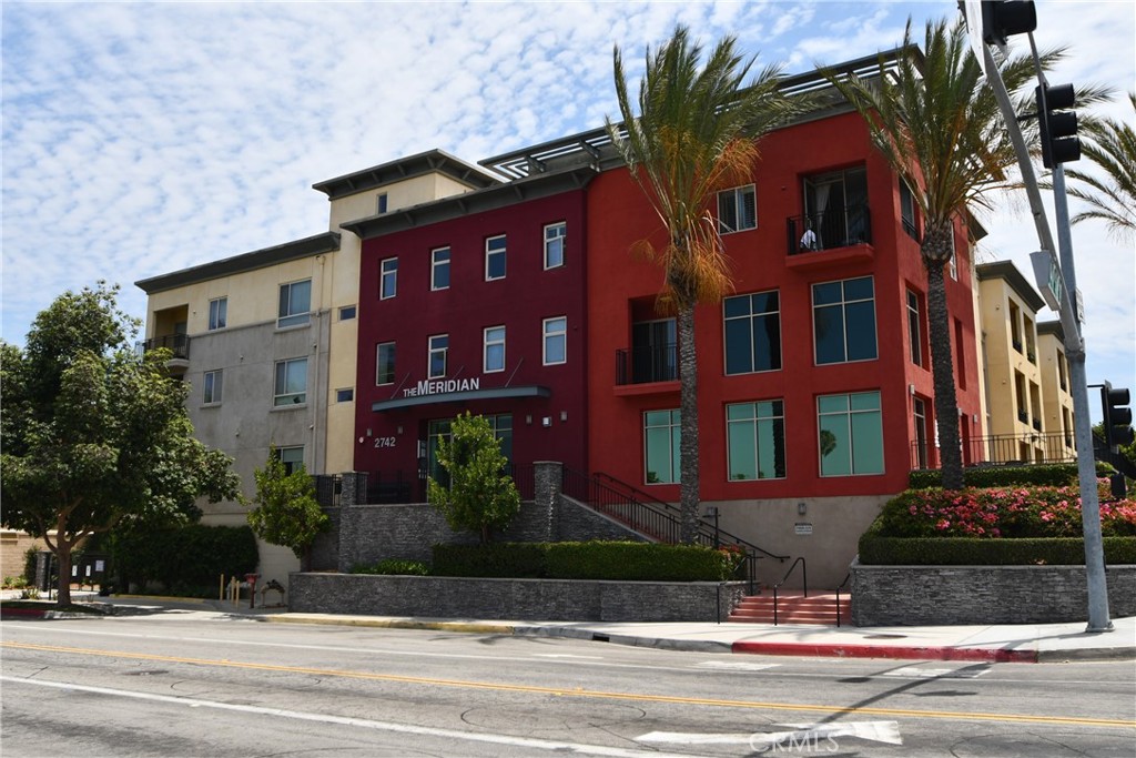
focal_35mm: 30
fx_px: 947
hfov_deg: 61.9
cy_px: 379
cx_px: 568
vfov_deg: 43.6
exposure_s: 1/320
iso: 100
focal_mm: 20
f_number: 9
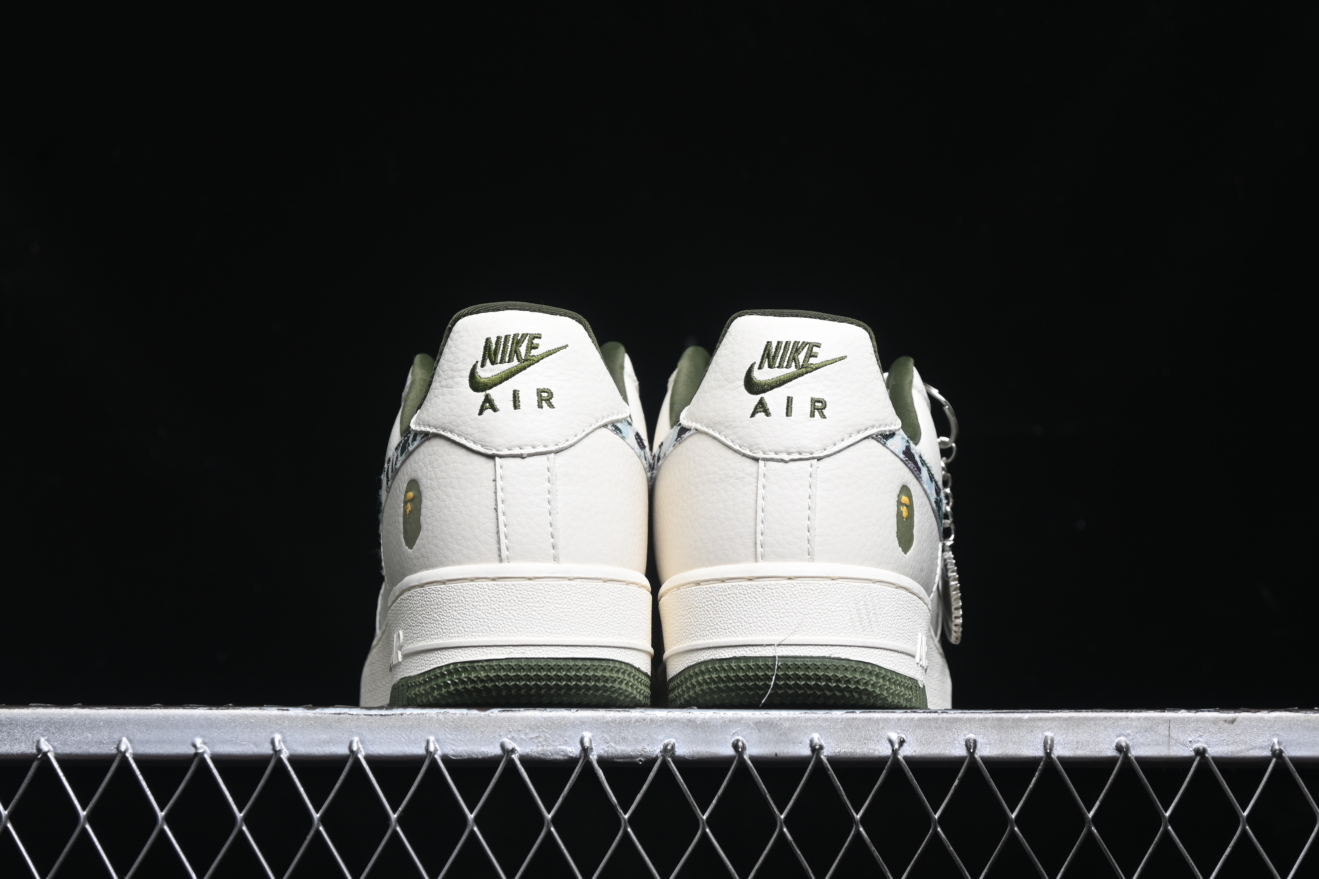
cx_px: 661
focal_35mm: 79
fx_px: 2894
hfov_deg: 25.7
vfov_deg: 17.3
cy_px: 418
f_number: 6.3
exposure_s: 1/50
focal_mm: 50
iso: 160
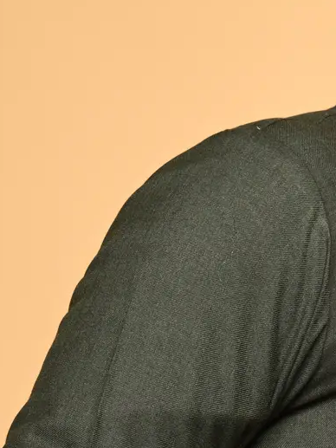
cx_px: 421
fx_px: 4230
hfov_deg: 4.5
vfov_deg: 6.0
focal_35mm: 327
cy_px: 543
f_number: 6.3
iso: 160
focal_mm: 69
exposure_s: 1/200
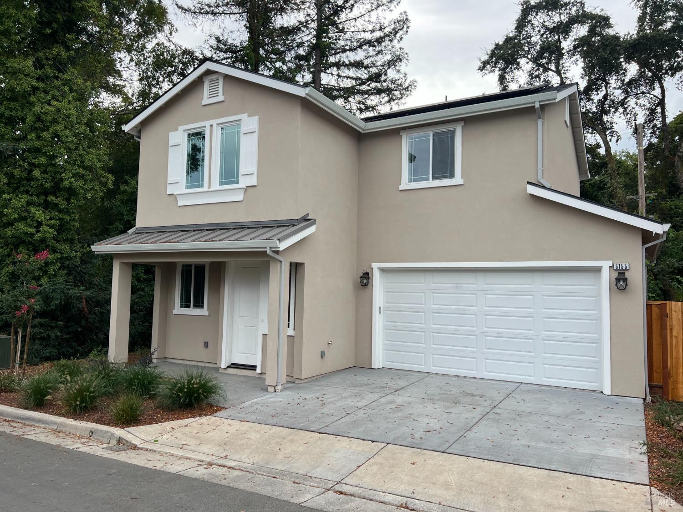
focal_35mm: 26
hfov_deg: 67.3
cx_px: 342
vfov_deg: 53.1
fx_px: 513
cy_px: 256
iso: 50
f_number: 1.5
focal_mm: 5.7
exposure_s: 1/1597
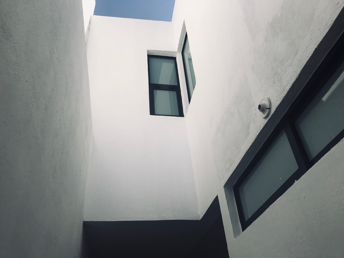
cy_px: 129
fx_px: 278
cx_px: 172
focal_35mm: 28
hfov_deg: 63.4
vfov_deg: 49.7
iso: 20
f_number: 1.8
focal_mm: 3.99
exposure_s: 1/2519
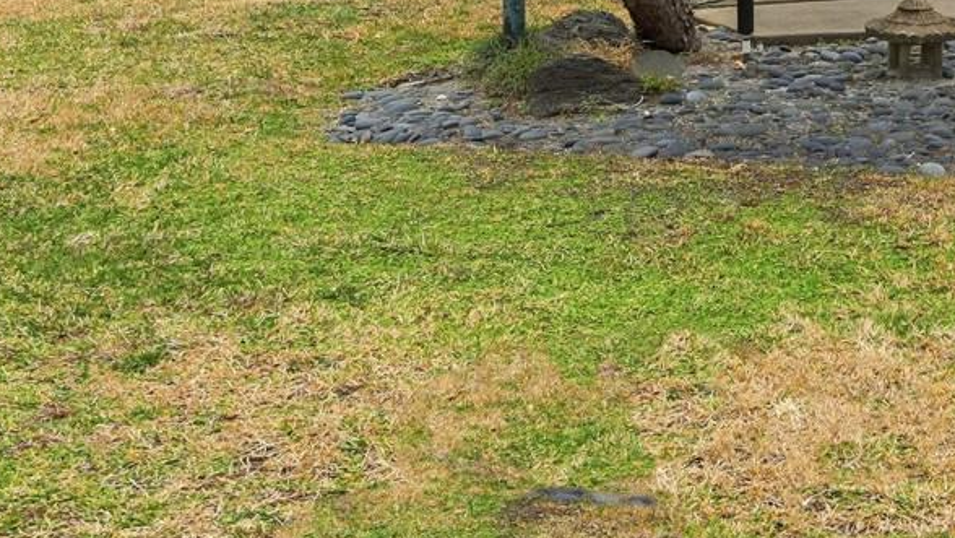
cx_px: 916
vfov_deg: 12.4
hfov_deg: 22.0
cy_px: -225
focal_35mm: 94
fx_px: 2381
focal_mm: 22.5
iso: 160
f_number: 4
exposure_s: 1/8000
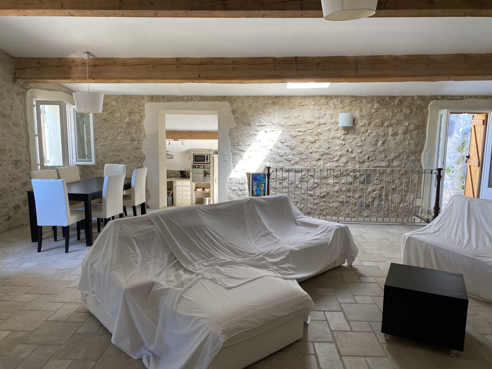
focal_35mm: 26
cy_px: 184
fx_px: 370
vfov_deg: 53.1
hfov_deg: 67.3
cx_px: 246
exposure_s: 1/107
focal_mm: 4.25
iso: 125
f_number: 1.8
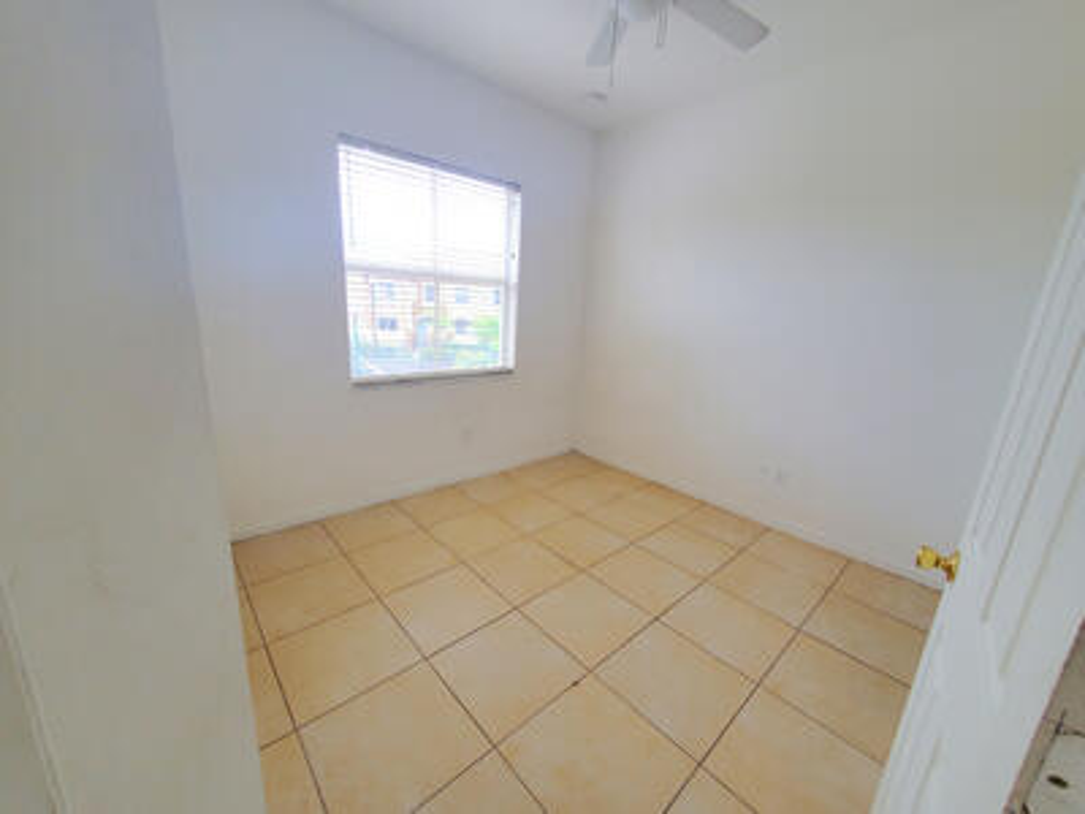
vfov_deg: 89.9
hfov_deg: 106.2
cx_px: 542
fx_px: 407
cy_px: 407
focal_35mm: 13
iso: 100
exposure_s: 1/60
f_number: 2.2
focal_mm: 1.8
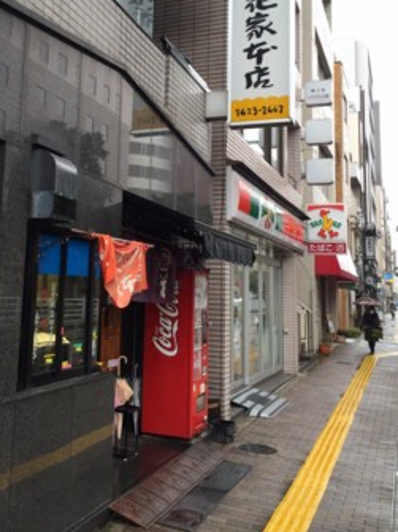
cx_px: 132
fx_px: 598
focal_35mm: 39
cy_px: 192
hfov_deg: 36.4
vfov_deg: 47.3
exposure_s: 1/120
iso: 50
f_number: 2.2
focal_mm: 4.15
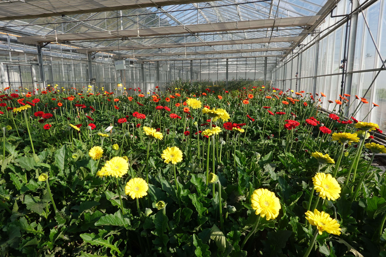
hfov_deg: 73.7
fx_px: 257
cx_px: 193
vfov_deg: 53.1
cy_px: 128
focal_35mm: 24
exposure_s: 1/320
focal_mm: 9
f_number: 5.6
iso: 125
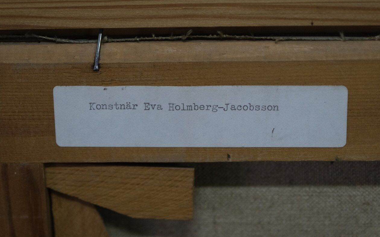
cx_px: 192
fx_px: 1046
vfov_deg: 13.0
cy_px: 111
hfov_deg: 20.6
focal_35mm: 101
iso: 2000
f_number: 4
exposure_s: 1/100
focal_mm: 65.2
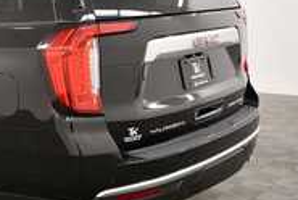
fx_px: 448
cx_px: 2
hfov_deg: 33.7
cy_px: 90
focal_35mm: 54
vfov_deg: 25.1
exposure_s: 1/125
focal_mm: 17
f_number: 5.3
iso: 1250
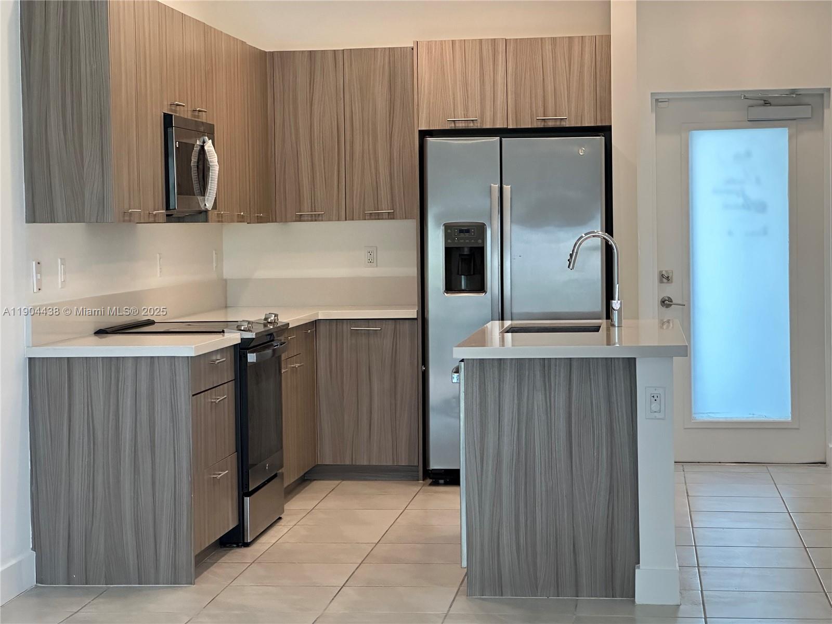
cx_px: 416
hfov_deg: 25.3
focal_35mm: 77
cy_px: 312
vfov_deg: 19.1
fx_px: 1851
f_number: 2.8
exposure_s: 1/120
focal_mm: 9
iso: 250
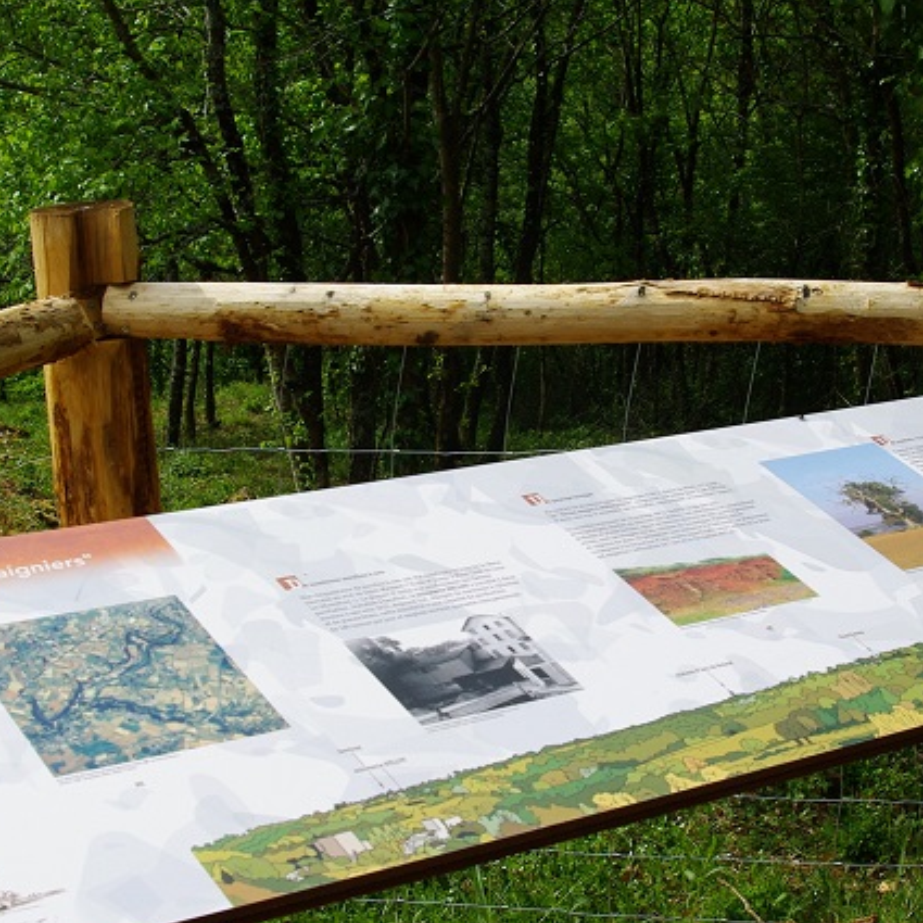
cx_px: 500
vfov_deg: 25.4
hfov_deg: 25.3
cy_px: 496
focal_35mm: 68
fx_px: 2051
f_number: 10
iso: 100
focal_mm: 23.13
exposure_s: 1/200
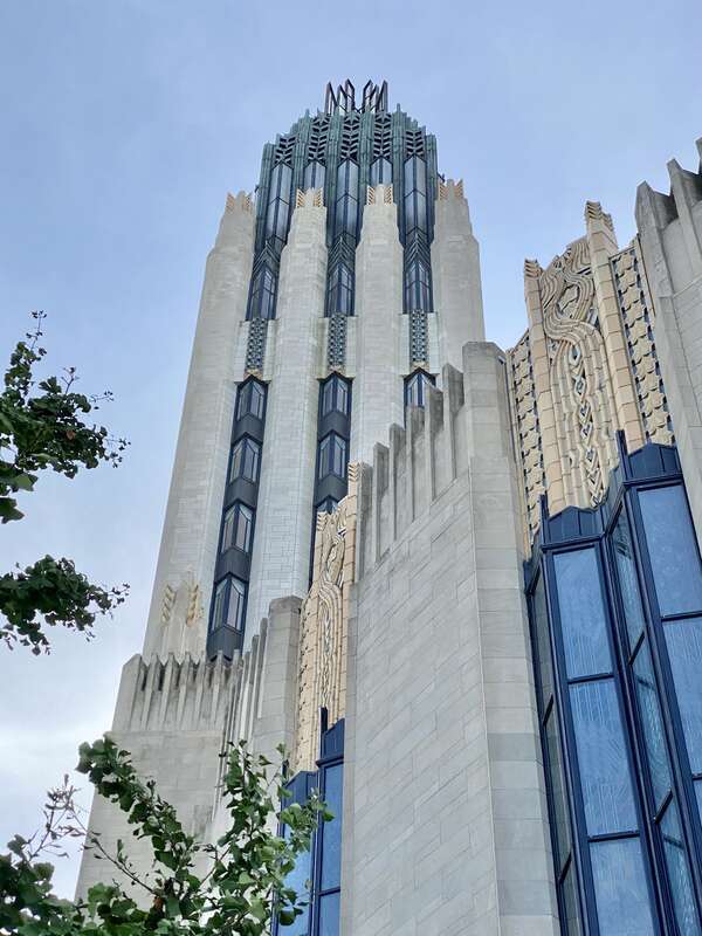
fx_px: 1406
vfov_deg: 36.8
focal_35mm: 52
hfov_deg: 28.0
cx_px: 351
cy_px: 468
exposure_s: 1/888
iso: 20
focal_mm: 6
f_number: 2
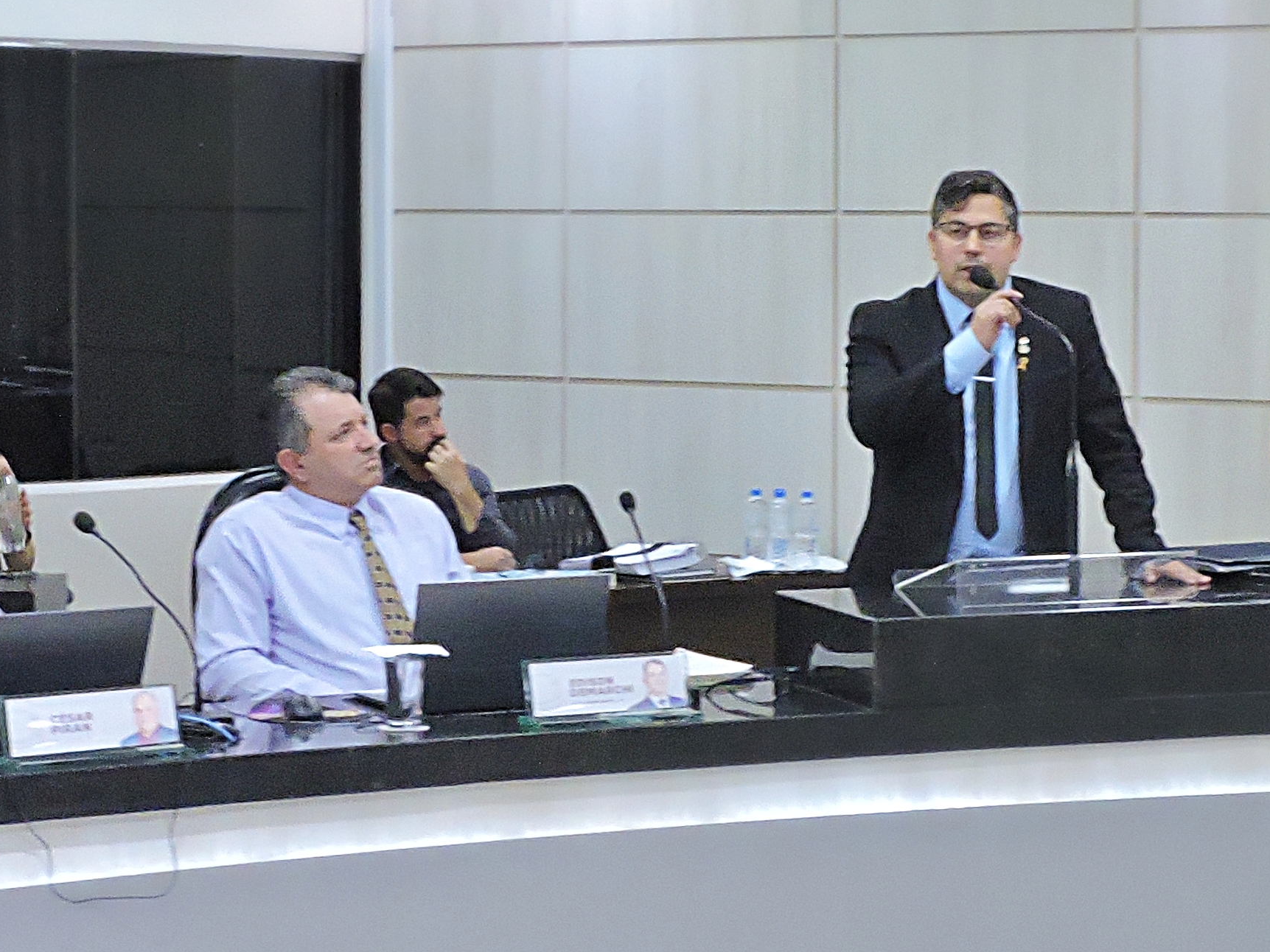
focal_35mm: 107
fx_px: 3925
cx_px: 935
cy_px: 363
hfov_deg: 18.3
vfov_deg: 13.8
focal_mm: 7.1
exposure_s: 1/13
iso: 800
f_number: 6.6
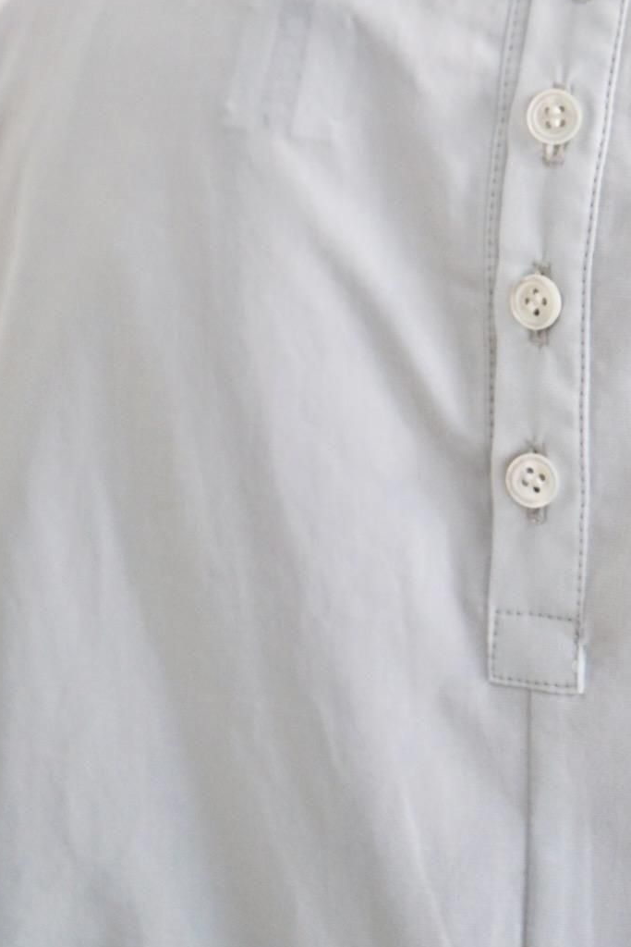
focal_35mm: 109
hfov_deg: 12.5
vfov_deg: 18.6
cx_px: 483
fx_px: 2865
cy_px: 173
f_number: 5.6
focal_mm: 62
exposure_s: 1/160
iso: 800
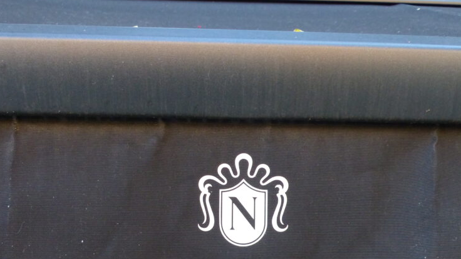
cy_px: 226
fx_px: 611
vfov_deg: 23.4
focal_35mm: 50
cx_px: 237
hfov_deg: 41.3
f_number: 2.8
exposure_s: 1/60
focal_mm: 5.9
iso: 400
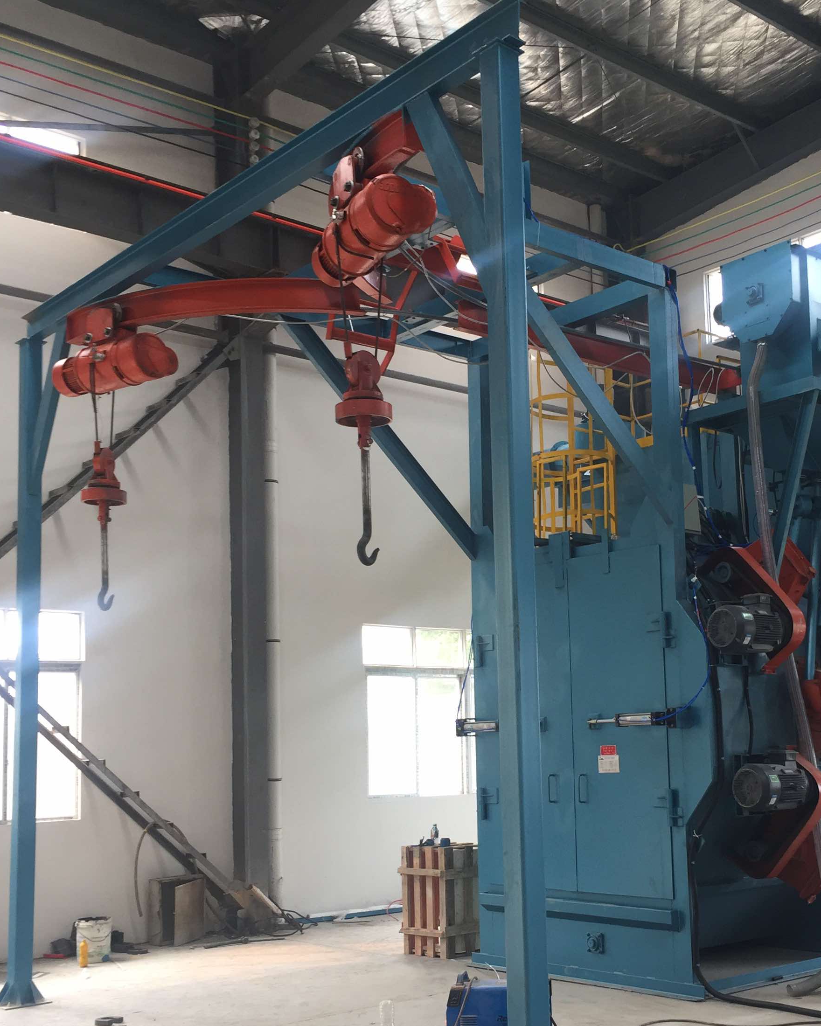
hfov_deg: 35.4
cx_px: 522
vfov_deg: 43.6
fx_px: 1276
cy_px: 611
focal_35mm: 42
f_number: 2.2
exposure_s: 1/50
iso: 40
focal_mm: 4.15
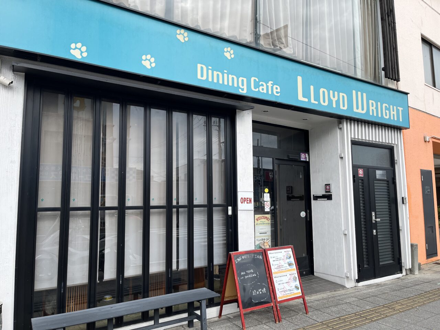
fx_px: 330
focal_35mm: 26
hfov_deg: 67.3
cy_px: 165
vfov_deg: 53.1
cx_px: 220
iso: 50
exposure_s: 1/1325
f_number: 1.6
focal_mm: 5.1
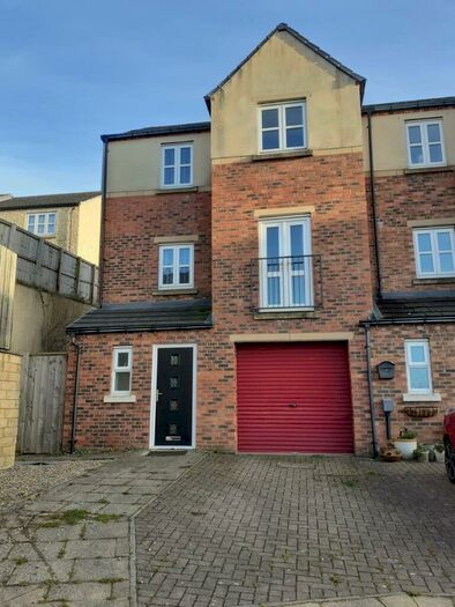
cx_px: 228
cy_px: 304
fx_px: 473
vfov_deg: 65.3
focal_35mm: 27
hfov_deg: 51.4
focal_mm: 3.6
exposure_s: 1/299
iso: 40
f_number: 1.9
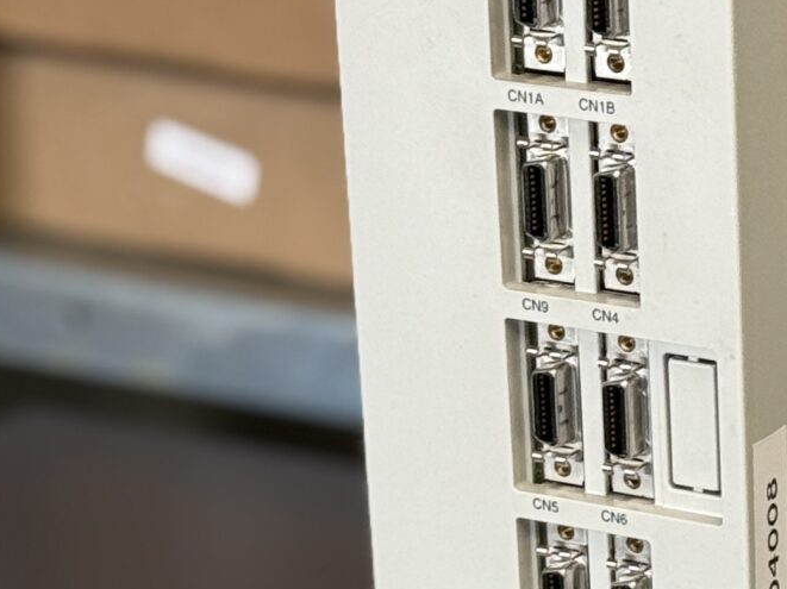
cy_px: 597
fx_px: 4226
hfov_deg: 10.6
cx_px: 674
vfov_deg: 7.9
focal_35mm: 186
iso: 80
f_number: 1.78
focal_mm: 6.76
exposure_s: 1/50
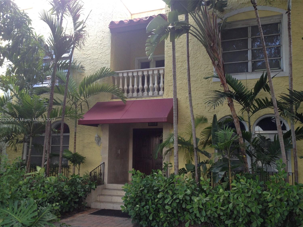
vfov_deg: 40.7
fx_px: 306
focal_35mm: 35
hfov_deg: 52.6
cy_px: 120
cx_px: 152
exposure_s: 1/120
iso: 64
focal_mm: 4.12
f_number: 2.4
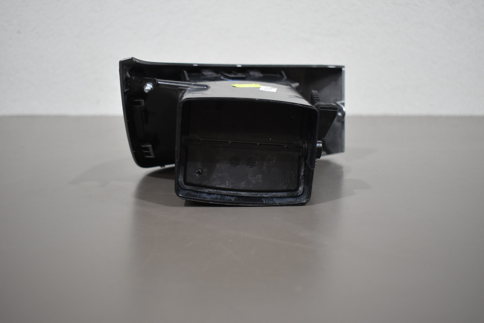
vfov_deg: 34.2
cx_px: 242
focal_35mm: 39
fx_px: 524
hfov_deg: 49.6
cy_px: 162
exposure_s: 1/160
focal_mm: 26
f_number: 4
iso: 800
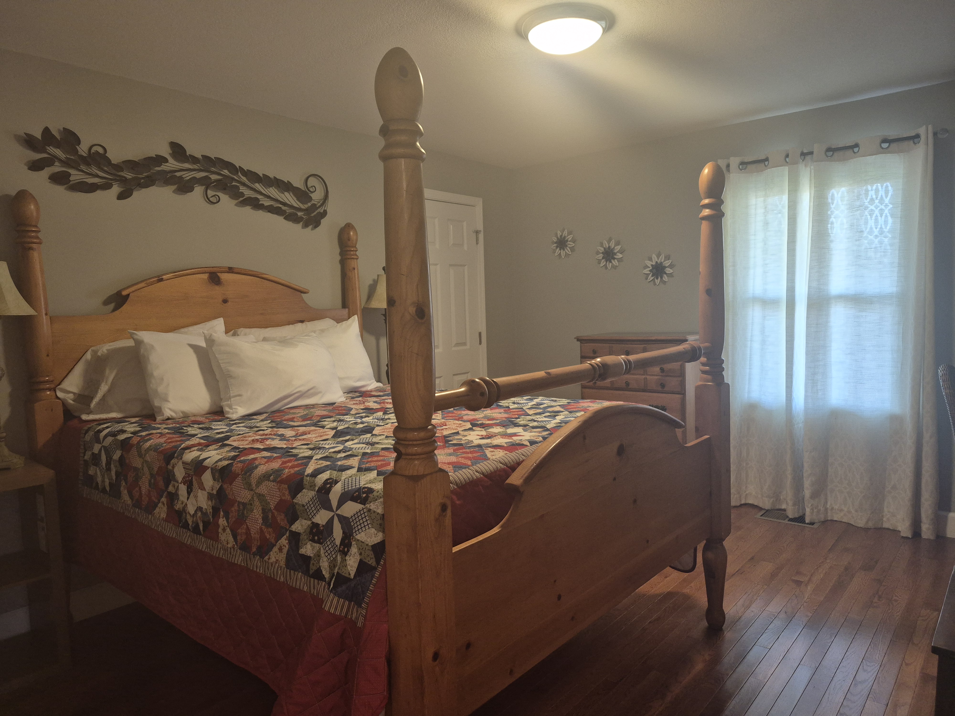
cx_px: 478
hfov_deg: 73.9
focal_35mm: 23
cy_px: 358
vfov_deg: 58.9
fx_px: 635
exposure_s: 1/120
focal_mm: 5.4
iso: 400
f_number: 1.8
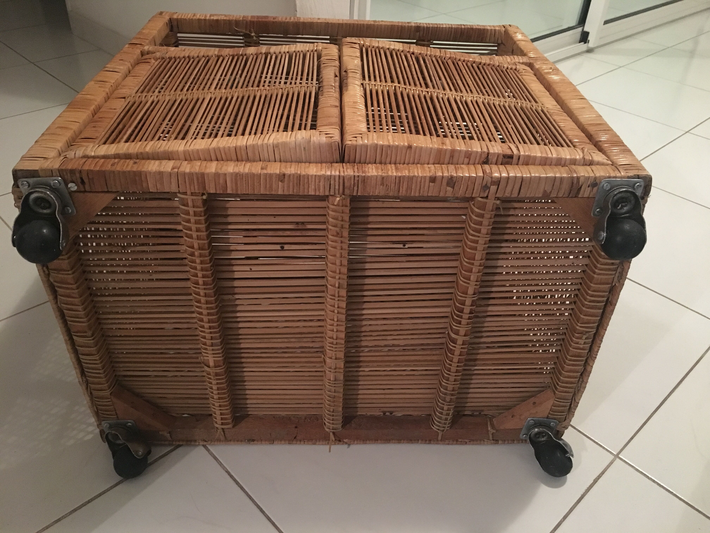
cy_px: 266
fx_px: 595
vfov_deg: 48.2
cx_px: 355
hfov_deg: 61.7
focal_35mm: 29
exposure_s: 1/17
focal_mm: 4.15
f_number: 2.2
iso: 400
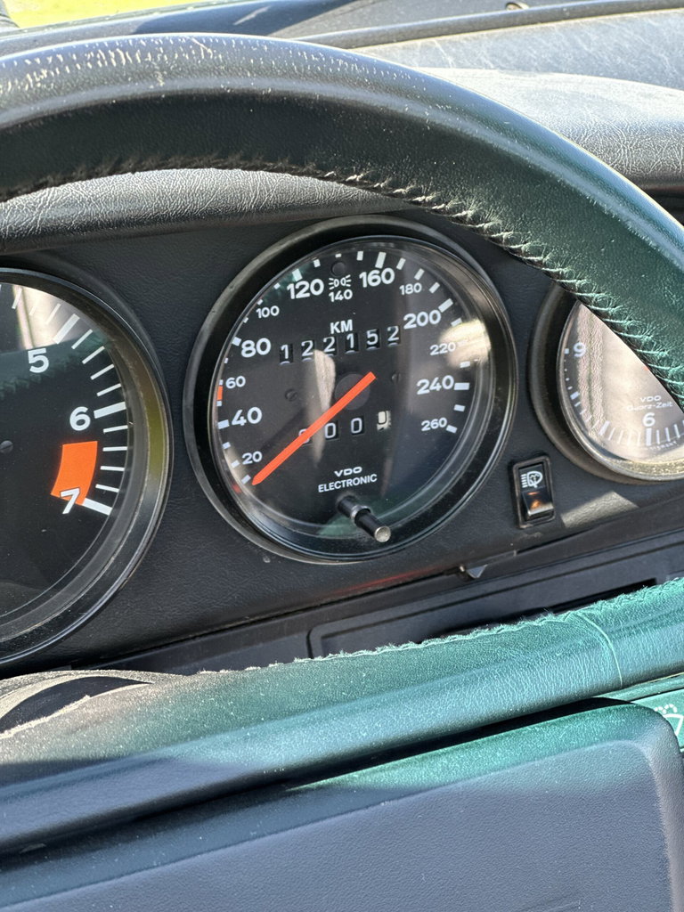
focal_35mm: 77
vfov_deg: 25.3
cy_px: 456
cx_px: 342
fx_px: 2029
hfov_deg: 19.1
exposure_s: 1/121
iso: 200
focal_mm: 9
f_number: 2.8
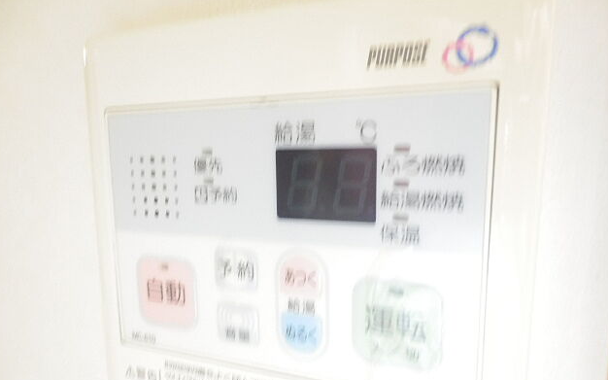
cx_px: 302
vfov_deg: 47.4
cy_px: 224
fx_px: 431
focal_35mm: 26
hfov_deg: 70.4
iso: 640
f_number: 3
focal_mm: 4.2
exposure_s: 1/30
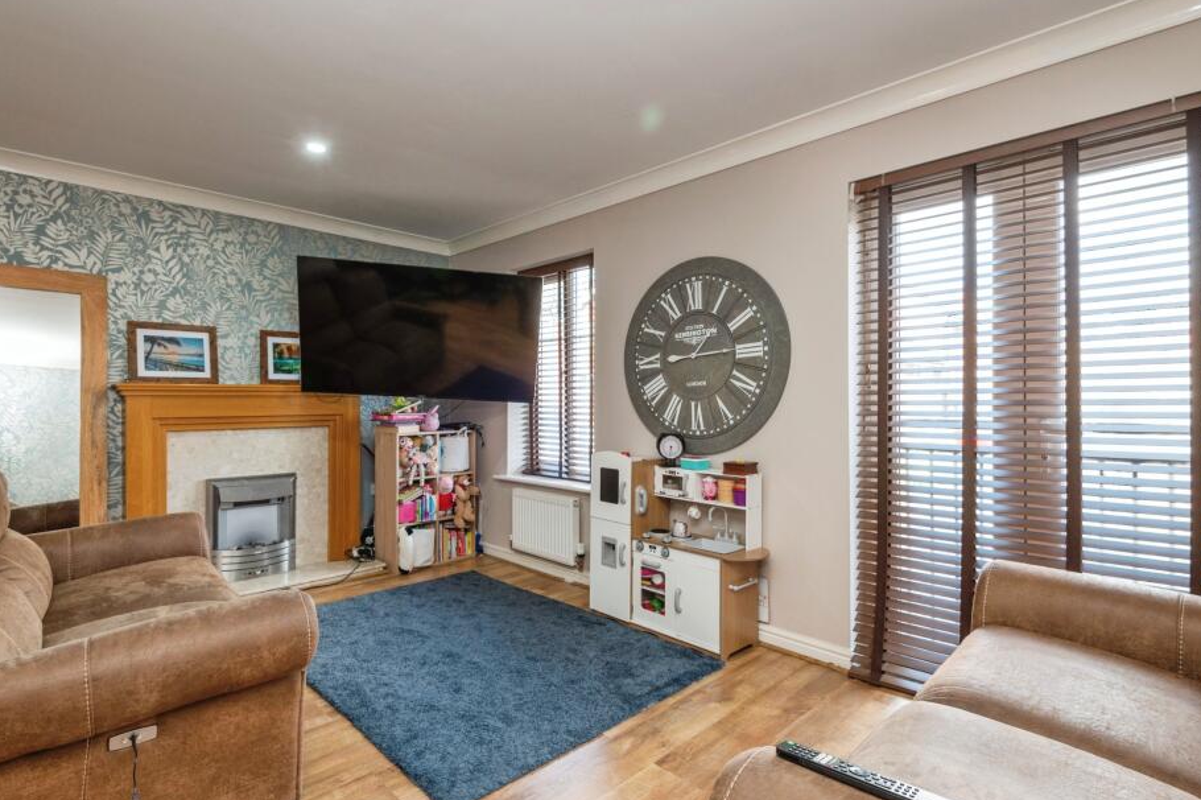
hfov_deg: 90.0
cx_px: 586
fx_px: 600
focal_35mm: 18
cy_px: 412
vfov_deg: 67.3
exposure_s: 1/15
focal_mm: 16
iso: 250
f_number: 8
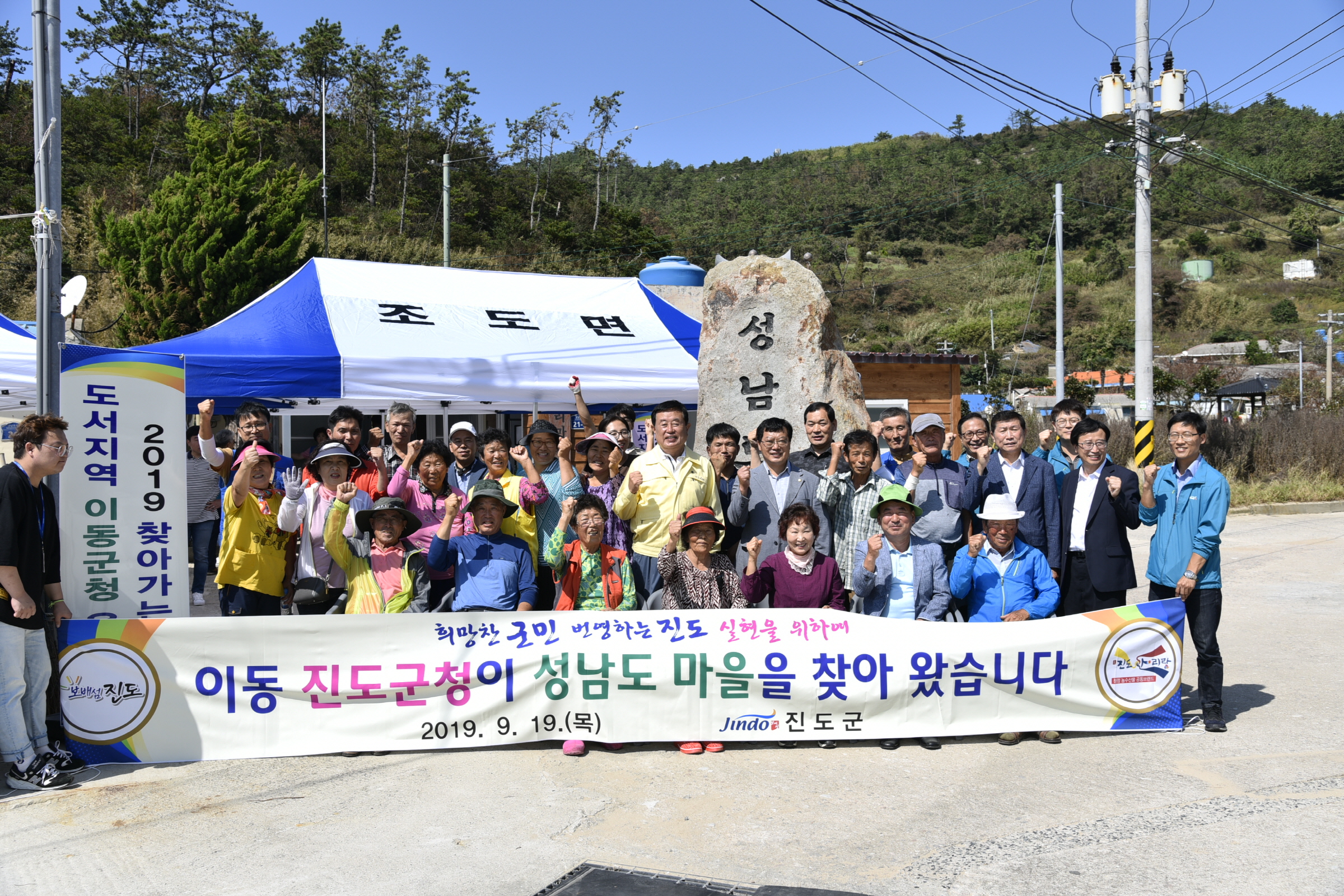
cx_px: 672
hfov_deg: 60.3
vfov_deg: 42.3
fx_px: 1157
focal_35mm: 31
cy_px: 448
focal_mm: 31
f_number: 7.1
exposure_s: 1/125
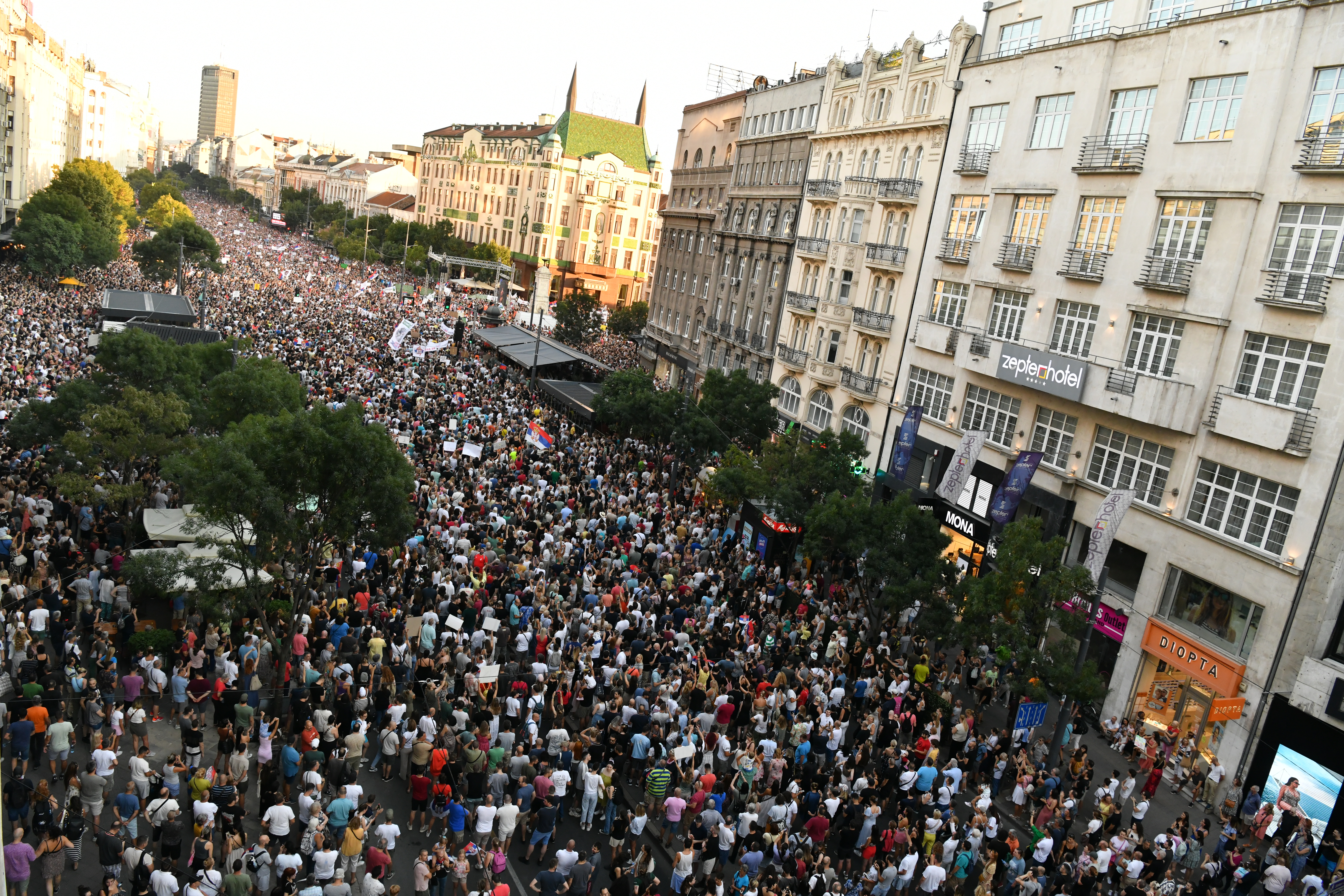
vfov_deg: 53.1
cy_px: 448
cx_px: 672
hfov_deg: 73.7
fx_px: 896
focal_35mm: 24
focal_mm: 24
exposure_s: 1/400
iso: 1600
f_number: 7.1
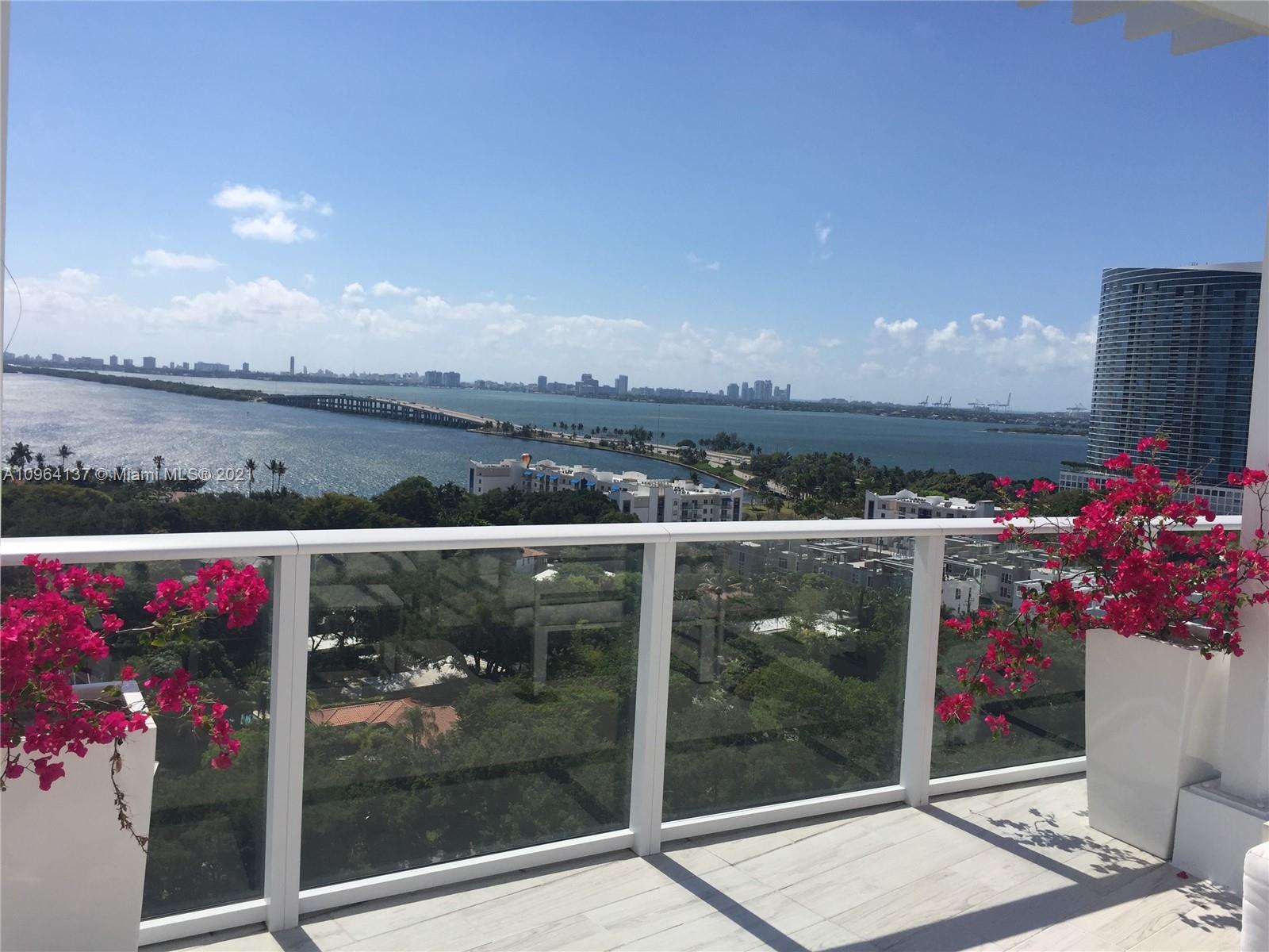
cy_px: 476
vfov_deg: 48.2
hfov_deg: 61.7
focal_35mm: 29
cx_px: 634
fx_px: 1063
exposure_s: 1/4405
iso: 32
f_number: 2.2
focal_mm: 4.15
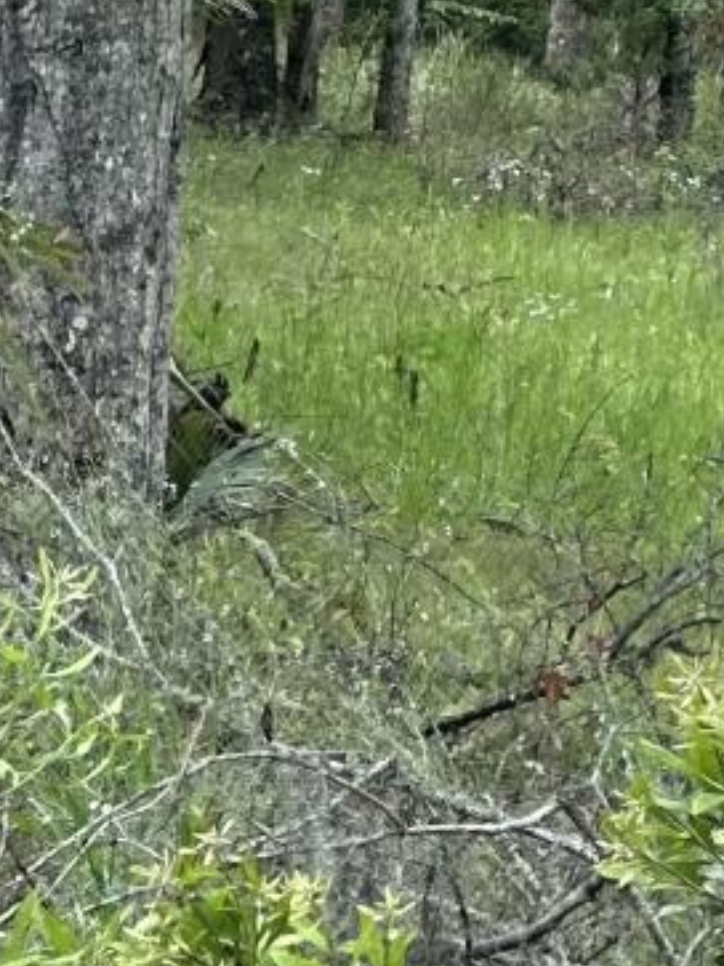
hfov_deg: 3.5
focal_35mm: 424
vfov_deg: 4.7
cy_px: -165
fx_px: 11831
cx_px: 1743
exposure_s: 1/136
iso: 25
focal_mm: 9
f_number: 2.8
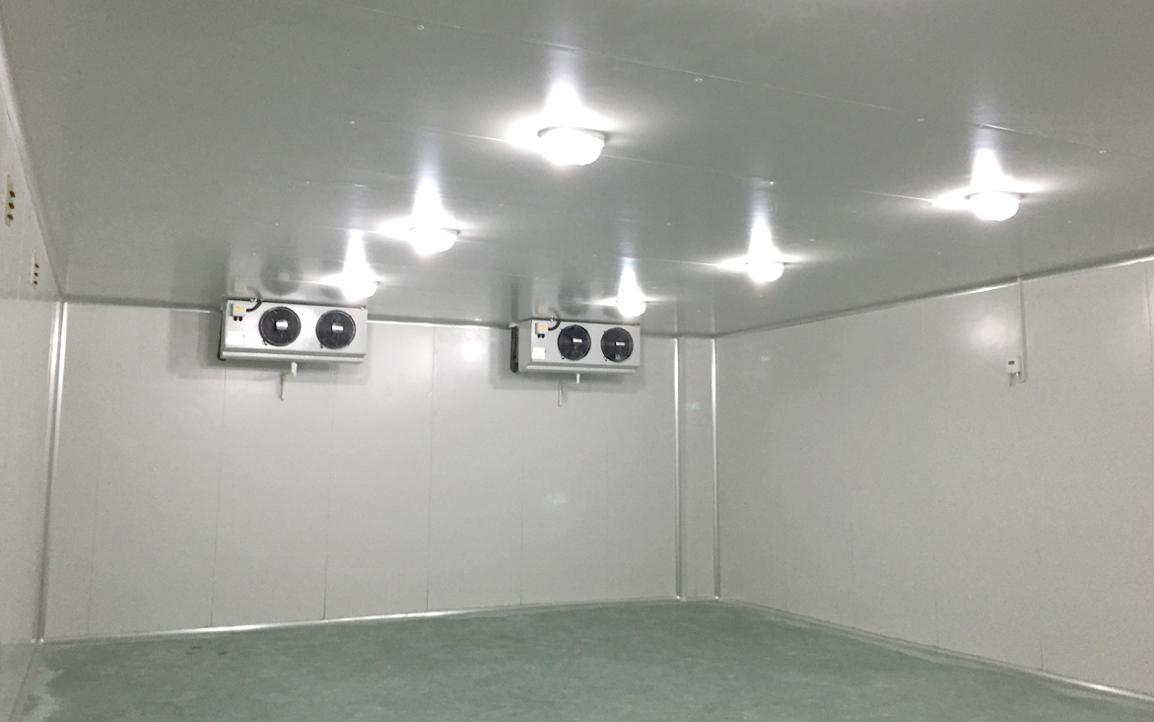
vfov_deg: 40.6
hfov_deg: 61.2
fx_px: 975
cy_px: 331
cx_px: 575
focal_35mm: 31
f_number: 2.2
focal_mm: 4.15
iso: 250
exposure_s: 1/33
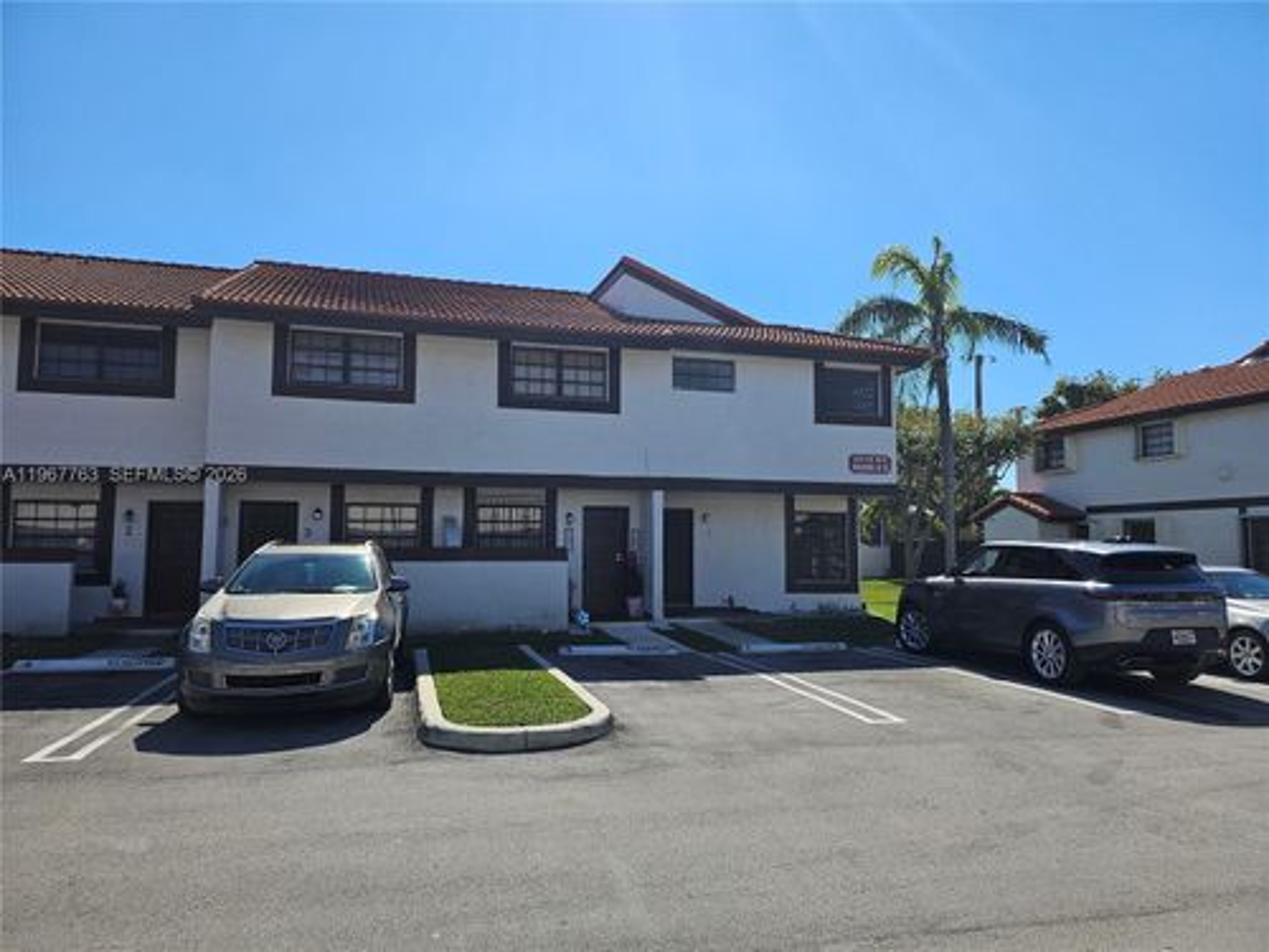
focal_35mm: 24
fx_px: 880
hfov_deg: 71.6
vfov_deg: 56.8
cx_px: 634
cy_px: 476
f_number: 1.8
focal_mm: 5
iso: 50
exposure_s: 1/4913
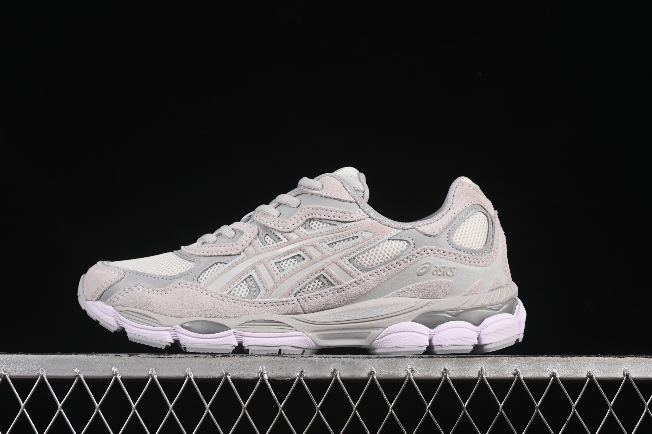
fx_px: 1394
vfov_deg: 17.7
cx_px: 318
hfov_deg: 26.3
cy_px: 215
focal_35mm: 77
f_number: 8
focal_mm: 50
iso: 160
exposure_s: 1/80
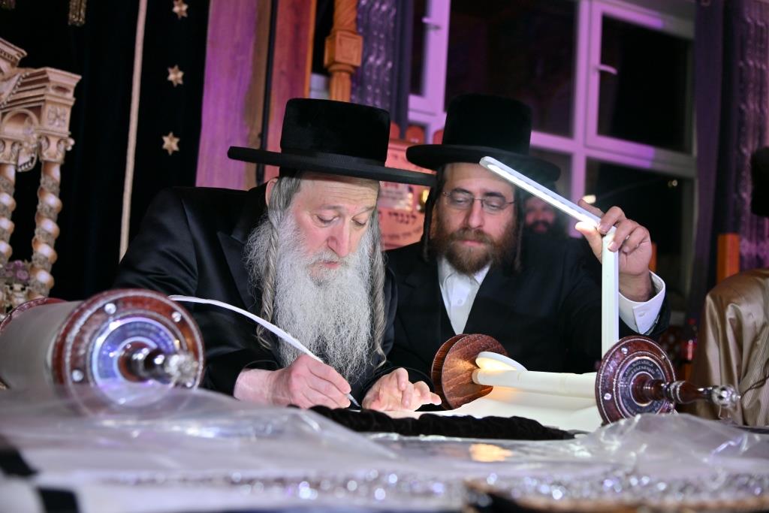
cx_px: 384
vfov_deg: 29.3
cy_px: 256
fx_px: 983
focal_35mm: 46
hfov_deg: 42.7
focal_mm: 46
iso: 400
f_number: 4
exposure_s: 1/160
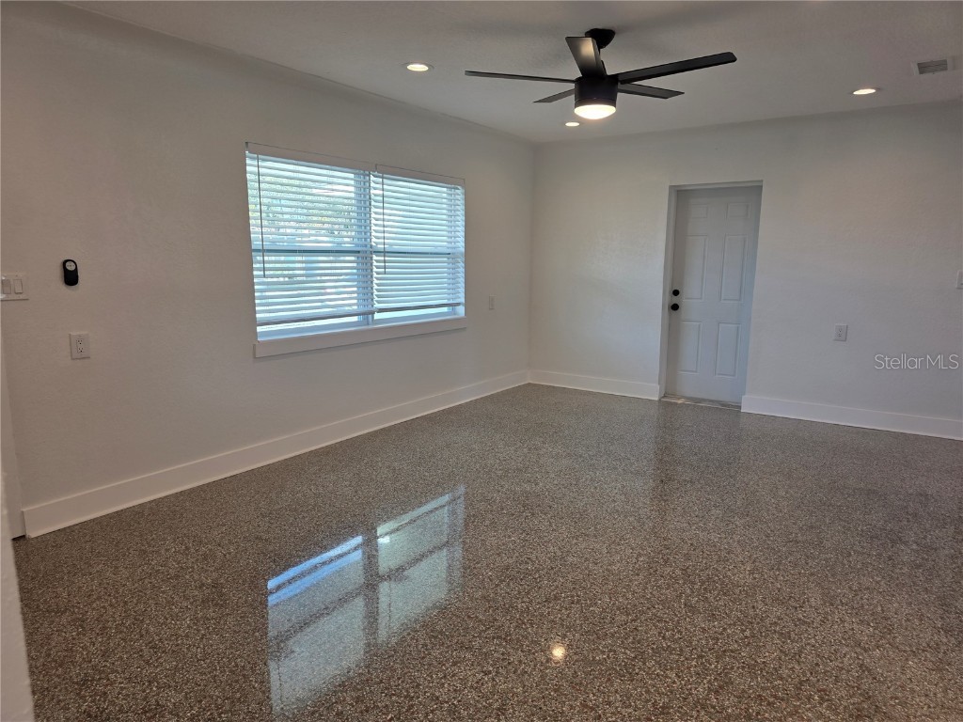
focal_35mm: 23
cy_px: 361
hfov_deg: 73.9
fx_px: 640
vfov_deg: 58.9
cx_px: 482
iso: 50
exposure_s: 1/120
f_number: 1.7
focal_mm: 6.3
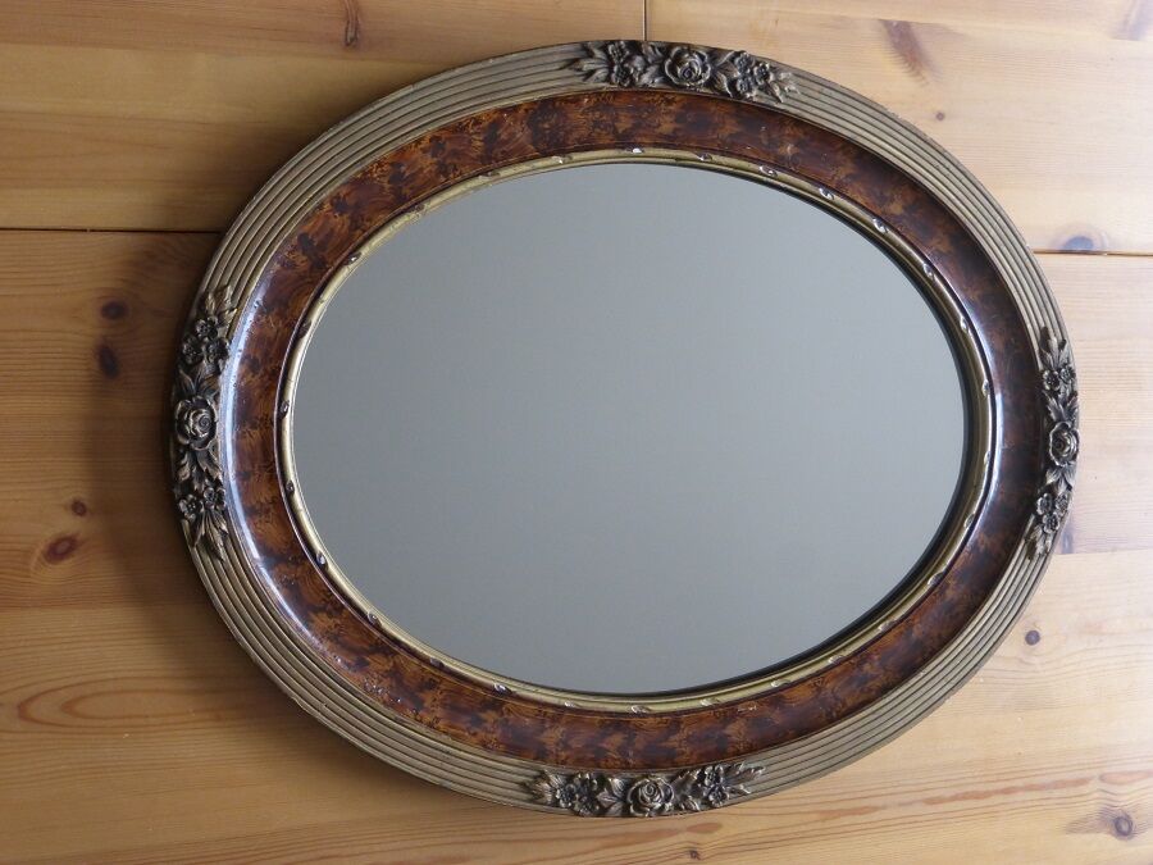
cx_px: 576
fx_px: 1699
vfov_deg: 28.6
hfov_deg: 37.5
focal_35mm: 51
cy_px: 432
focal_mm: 9
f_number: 4.4
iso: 320
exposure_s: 1/60
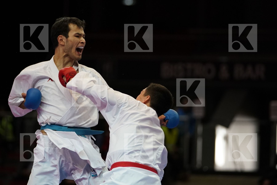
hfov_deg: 8.5
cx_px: 138
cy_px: 92
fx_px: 1854
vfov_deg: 5.7
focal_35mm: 241
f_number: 2.8
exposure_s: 1/1000
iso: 2500
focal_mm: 161
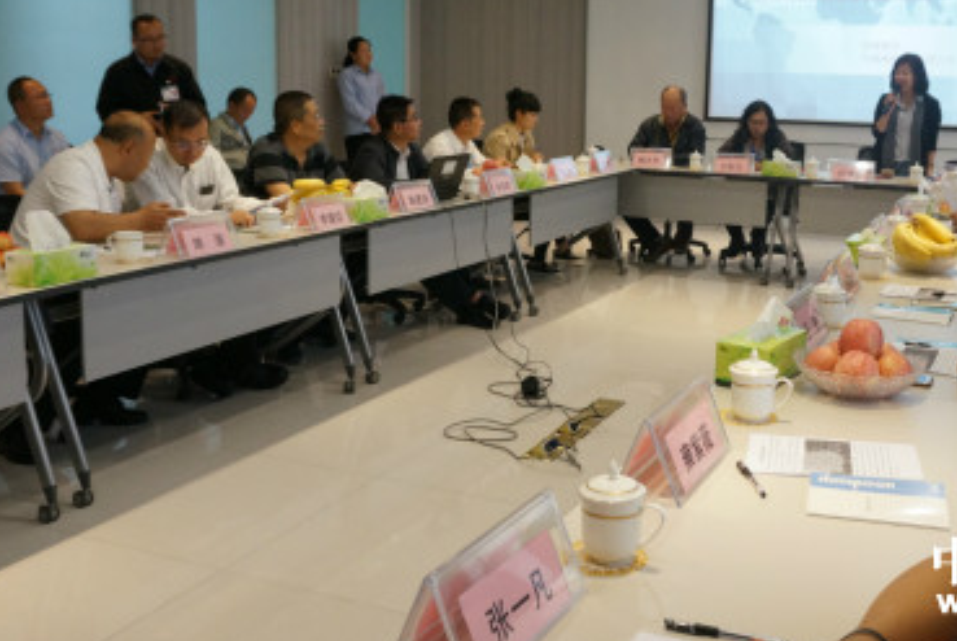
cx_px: 573
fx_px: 1136
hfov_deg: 45.4
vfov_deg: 31.3
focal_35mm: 43
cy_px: 236
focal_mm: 21
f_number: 5.6
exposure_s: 1/125
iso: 1600
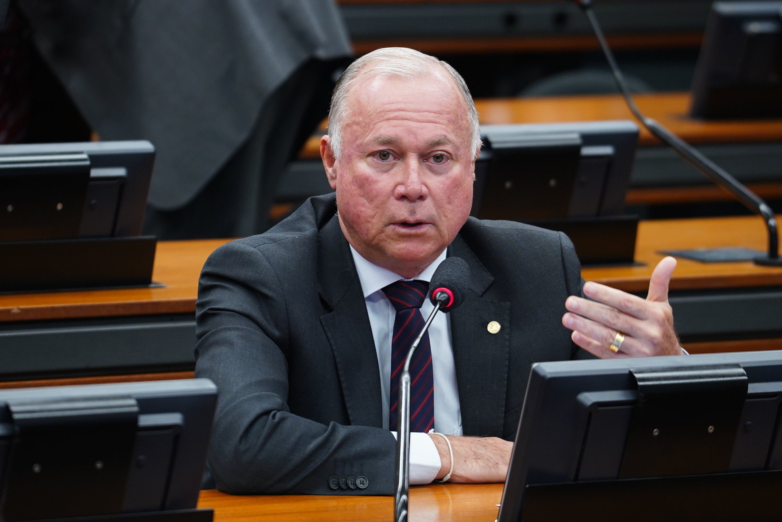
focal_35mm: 286
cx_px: 391
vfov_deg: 4.8
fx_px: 6212
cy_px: 261
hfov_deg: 7.2
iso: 1600
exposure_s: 1/160
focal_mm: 191
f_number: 4
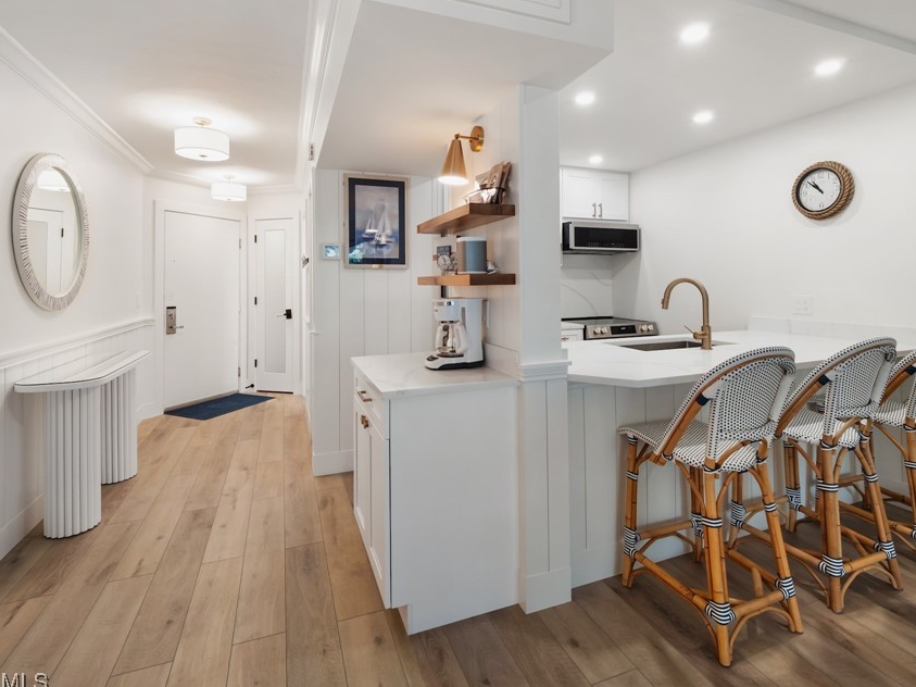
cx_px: 472
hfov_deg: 91.0
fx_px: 450
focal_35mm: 17
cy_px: 289
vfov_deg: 74.2
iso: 200
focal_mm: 7
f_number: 7.1
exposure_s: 1/8
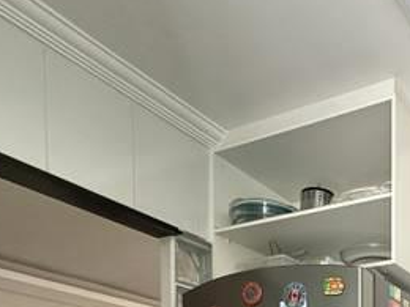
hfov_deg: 39.0
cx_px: 405
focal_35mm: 43
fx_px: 509
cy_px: 452
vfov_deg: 25.7
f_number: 2.2
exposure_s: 1/99
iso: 125
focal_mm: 2.22
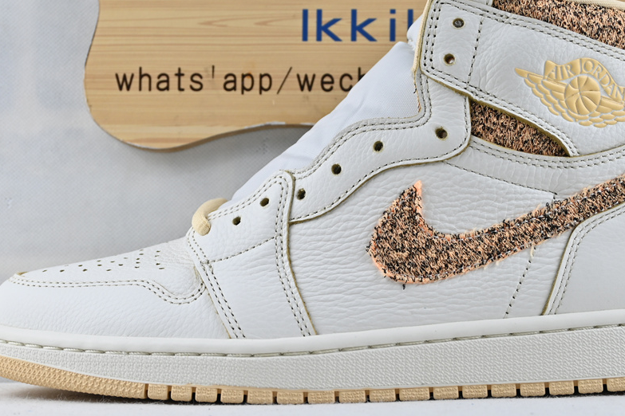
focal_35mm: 72
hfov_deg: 27.9
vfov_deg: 18.8
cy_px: 219
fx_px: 1257
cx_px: 368
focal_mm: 31.5
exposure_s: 1/60
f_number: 5
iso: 100
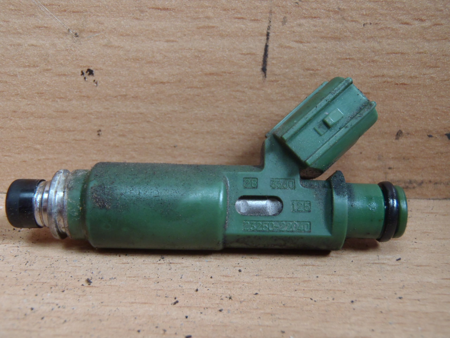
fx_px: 481
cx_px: 225
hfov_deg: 50.1
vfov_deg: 38.7
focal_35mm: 37
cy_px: 169
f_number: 4.7
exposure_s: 1/4
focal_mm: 6.64
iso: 250
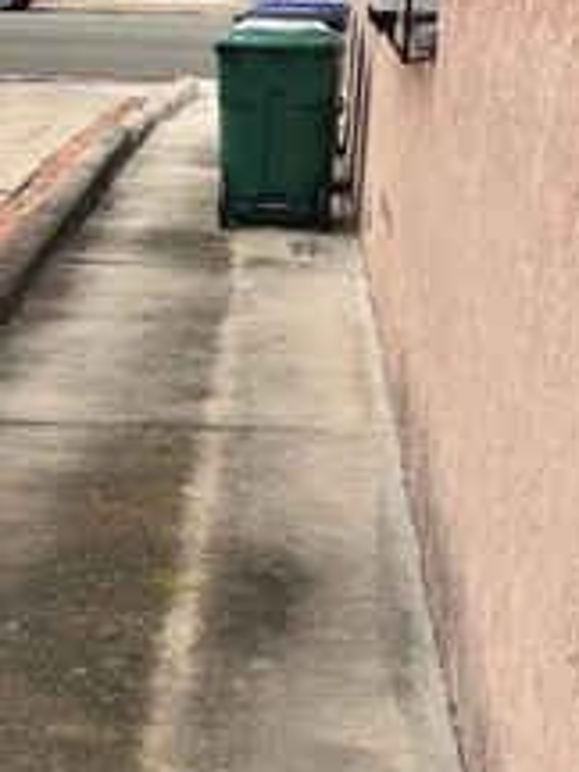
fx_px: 1717
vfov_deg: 24.8
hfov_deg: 19.1
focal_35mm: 77
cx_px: 229
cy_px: 125
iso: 50
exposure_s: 1/840
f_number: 1.5
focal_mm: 5.7
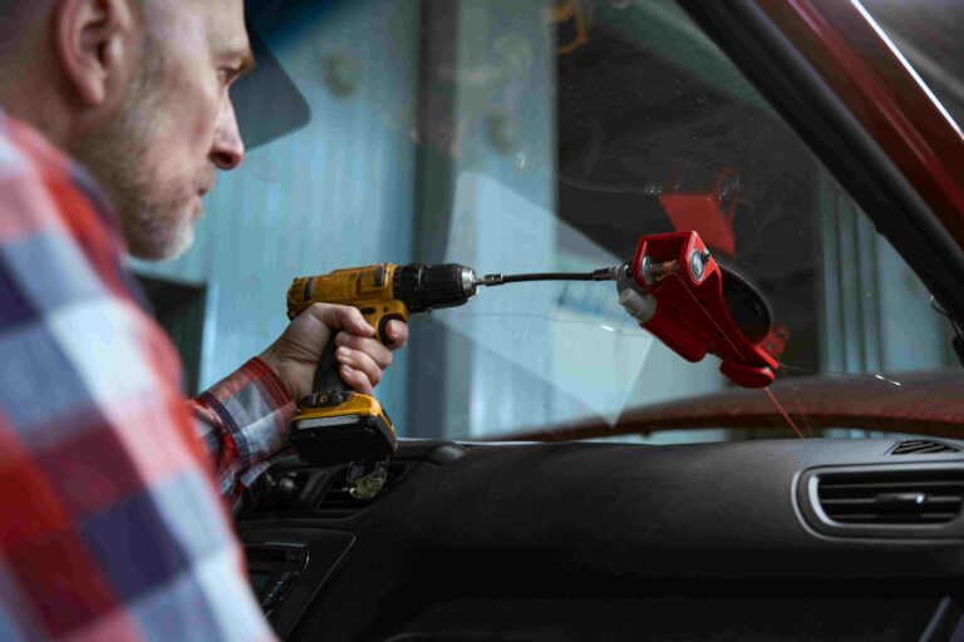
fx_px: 1063
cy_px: 321
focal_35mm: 40
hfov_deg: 48.8
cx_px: 482
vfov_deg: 33.6
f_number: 2.8
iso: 640
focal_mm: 39.7
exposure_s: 1/250
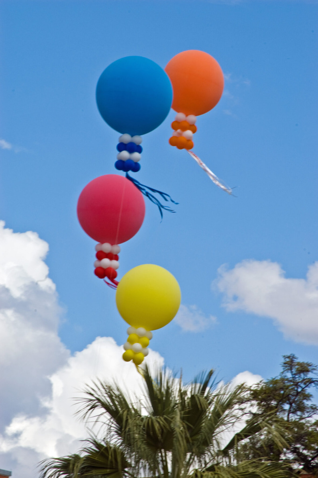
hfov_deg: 4.6
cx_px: 159
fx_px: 3982
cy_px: 239
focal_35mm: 300
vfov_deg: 6.9
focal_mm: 200
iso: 200
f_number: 22
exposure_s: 1/100
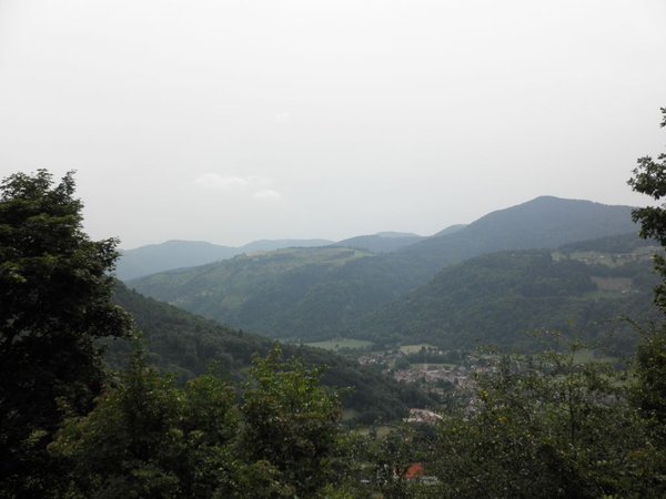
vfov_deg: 40.7
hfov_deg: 52.6
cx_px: 333
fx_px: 673
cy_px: 250
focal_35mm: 35
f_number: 9.1
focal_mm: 6.1
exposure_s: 1/80
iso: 64
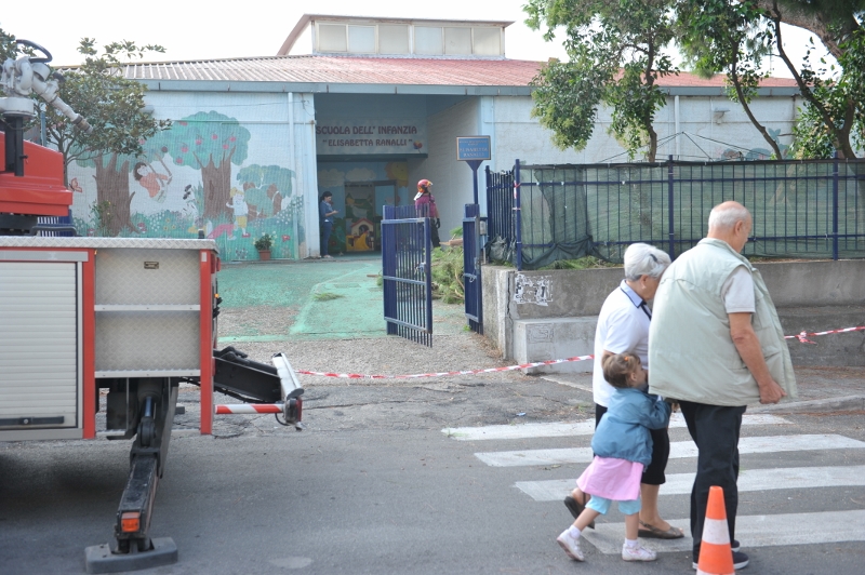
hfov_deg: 50.7
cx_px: 432
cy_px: 288
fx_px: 912
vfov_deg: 35.0
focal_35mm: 38
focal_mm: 38
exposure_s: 1/500
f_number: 4.5
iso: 400
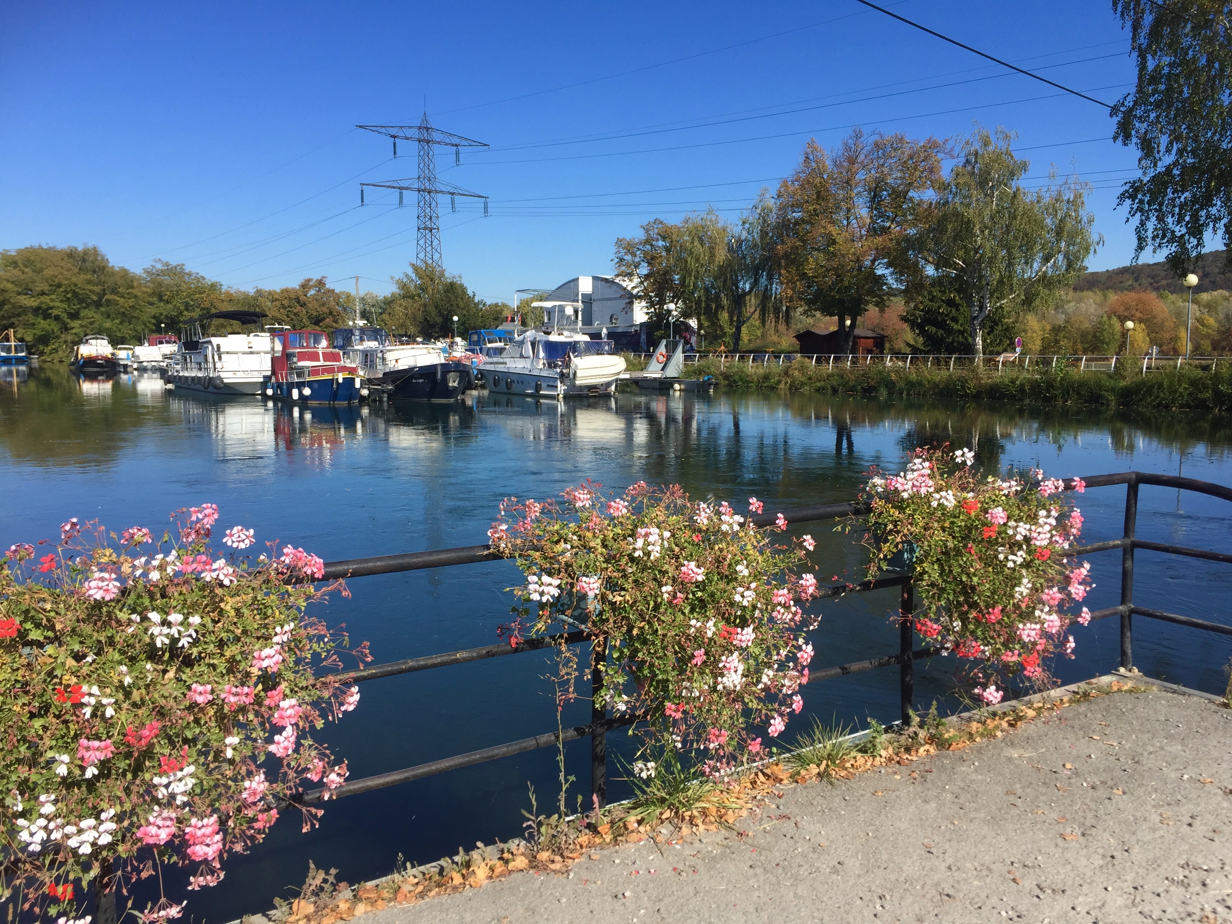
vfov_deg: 48.2
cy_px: 462
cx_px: 616
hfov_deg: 61.7
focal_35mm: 29
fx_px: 1032
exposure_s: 1/1980
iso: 32
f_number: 2.2
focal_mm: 4.15
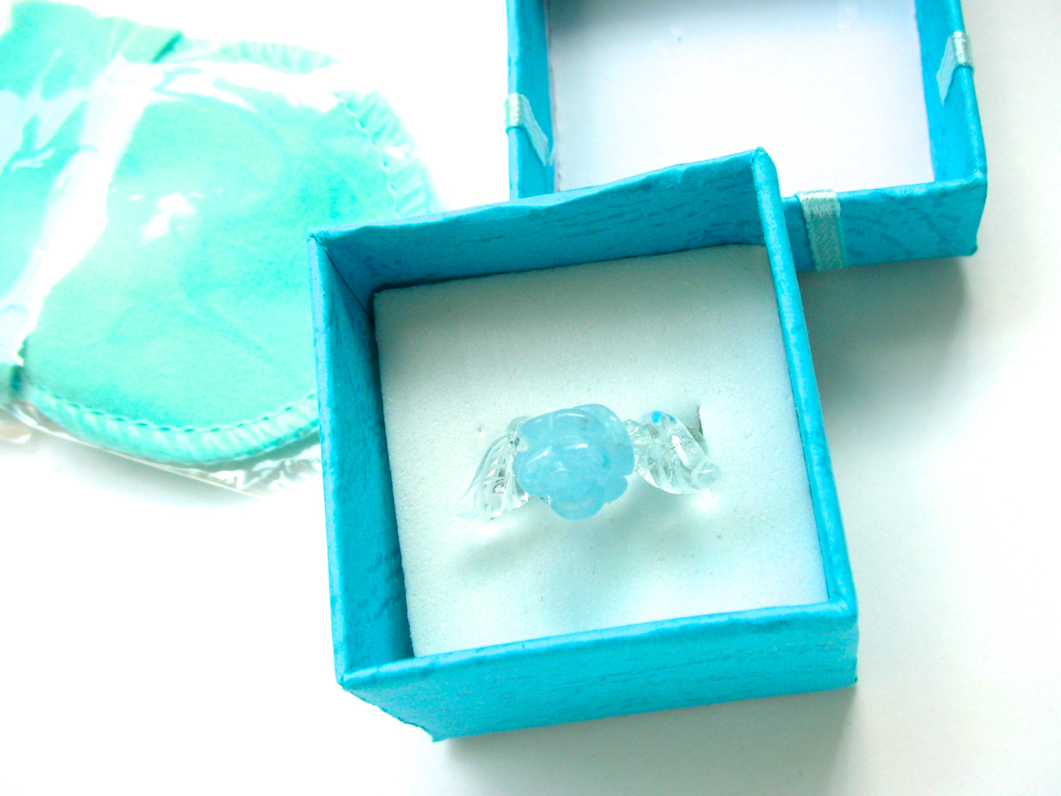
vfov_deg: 27.5
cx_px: 530
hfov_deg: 36.2
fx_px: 1624
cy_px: 398
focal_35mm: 53
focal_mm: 8.8
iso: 50
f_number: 3.7
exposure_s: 1/125
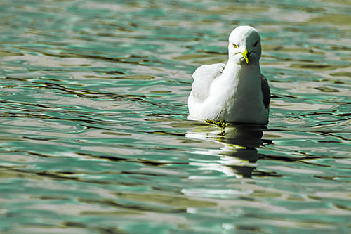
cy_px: 117
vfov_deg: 1.6
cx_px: 176
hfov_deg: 2.4
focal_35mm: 850
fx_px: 8284
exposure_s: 1/2000
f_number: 12
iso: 1000
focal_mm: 850
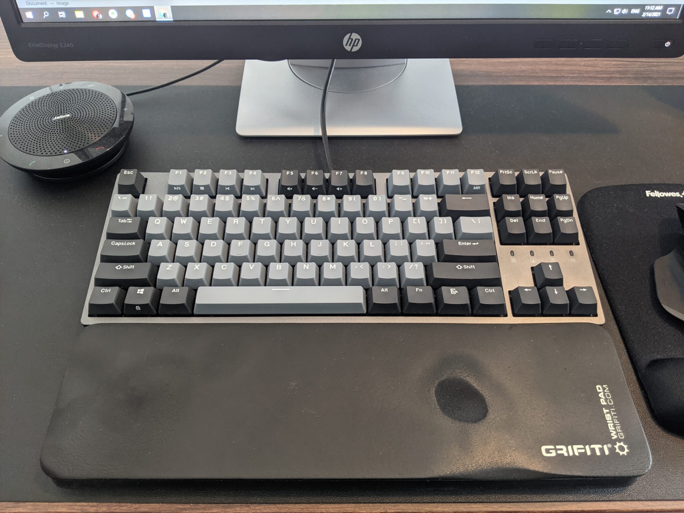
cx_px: 342
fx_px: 534
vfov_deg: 51.4
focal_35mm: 27
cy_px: 256
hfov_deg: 65.3
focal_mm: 4.44
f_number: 1.8
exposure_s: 1/24
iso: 358
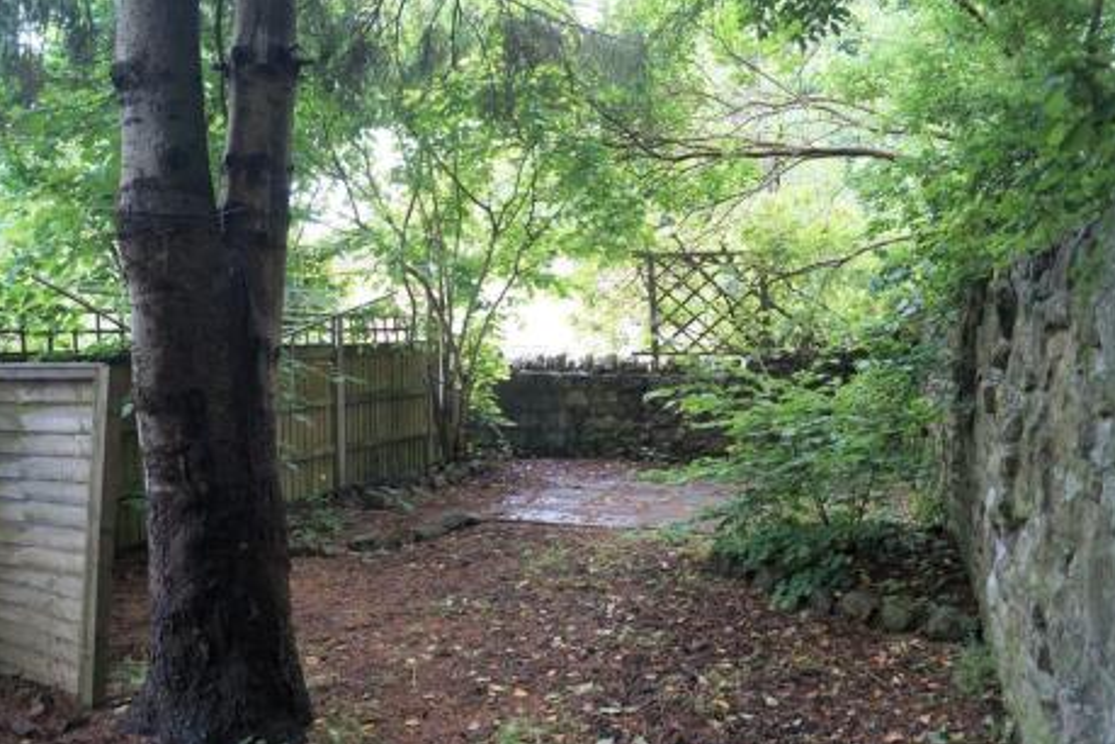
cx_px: 554
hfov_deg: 65.5
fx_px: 867
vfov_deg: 46.4
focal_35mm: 28
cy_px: 381
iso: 200
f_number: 4
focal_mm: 18
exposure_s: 1/60
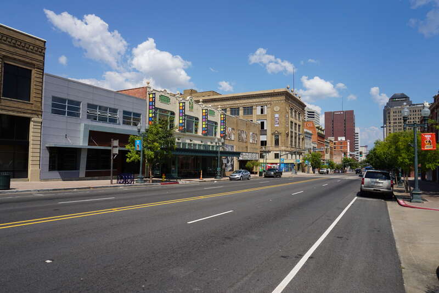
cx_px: 220
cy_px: 146
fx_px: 293
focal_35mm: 24
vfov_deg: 53.1
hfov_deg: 73.8
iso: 100
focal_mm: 16
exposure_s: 1/200
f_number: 11
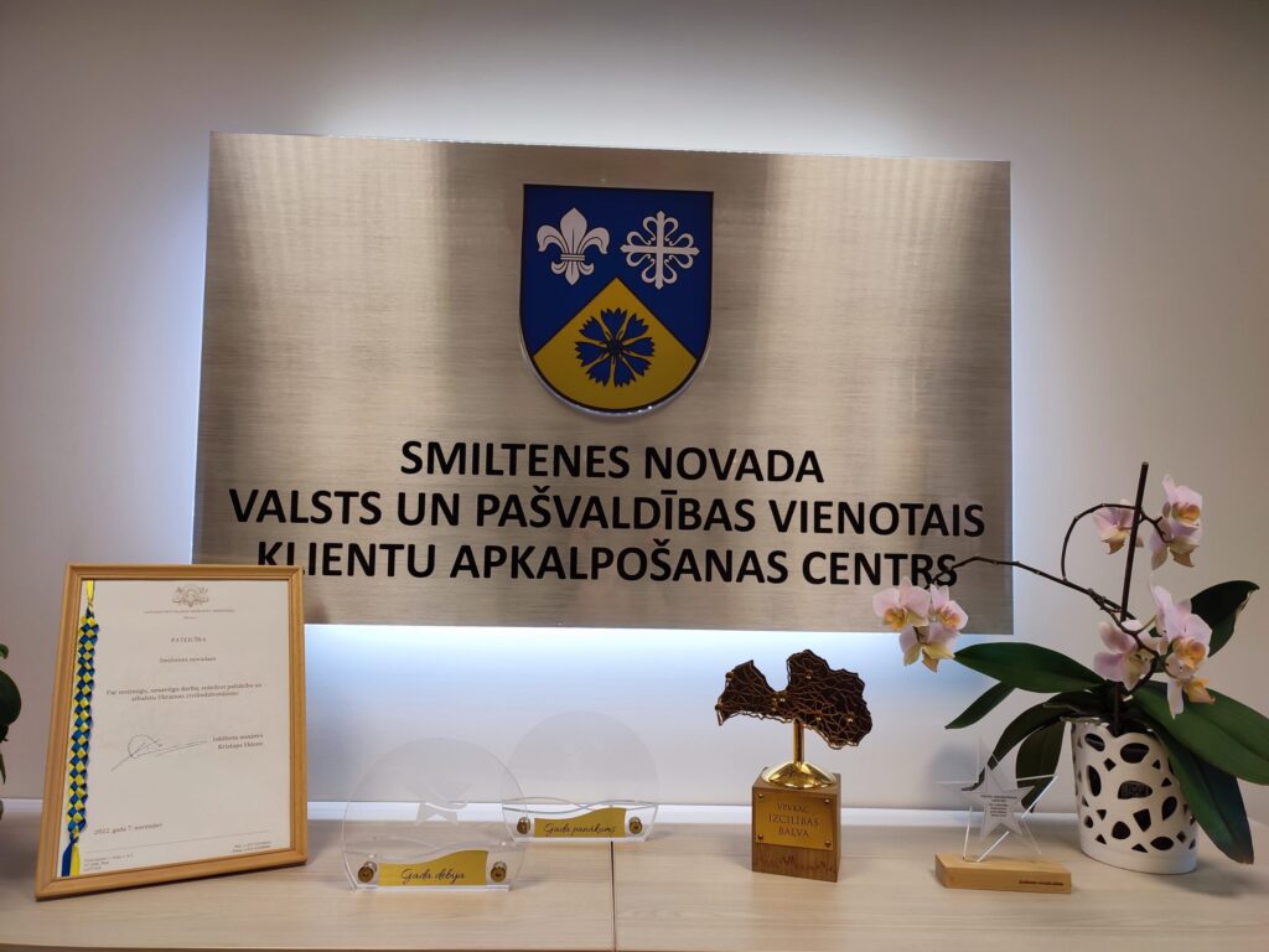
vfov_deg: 54.9
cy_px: 476
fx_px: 916
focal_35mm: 25
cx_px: 634
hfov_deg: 69.4
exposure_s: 1/50
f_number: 1.9
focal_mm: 6.04
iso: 117
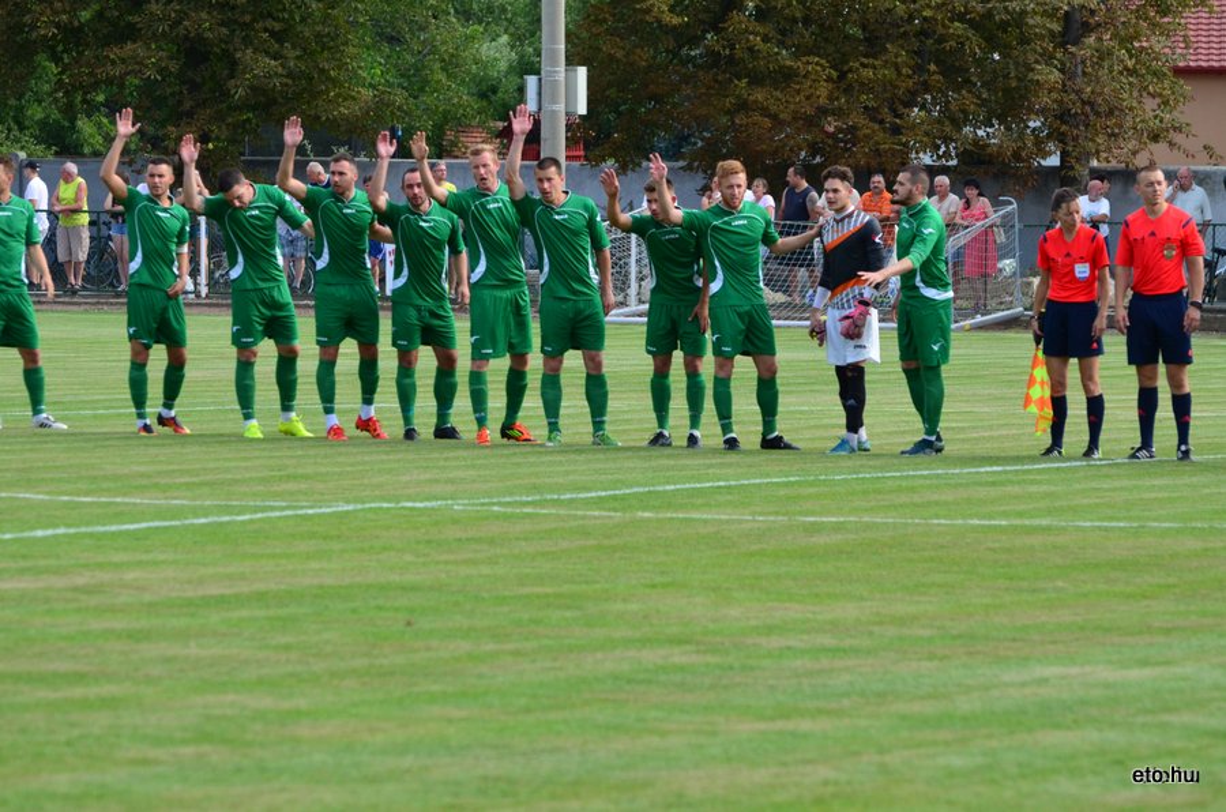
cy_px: 406
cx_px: 613
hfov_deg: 9.5
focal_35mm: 218
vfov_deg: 6.3
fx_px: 7391
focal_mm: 145
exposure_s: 1/1600
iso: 640
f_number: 5
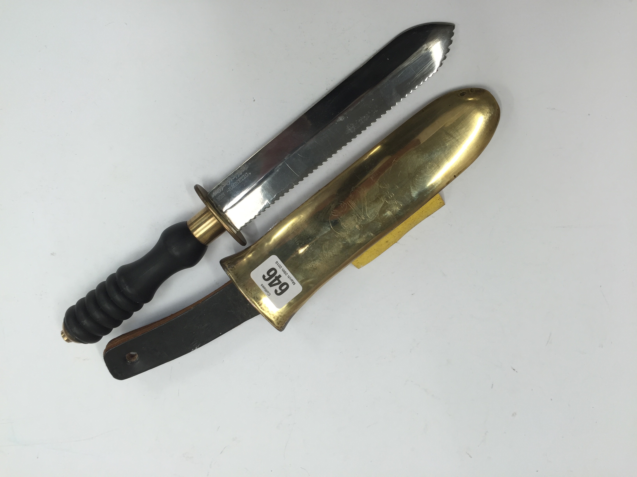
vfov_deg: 48.2
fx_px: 534
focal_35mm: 29
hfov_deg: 61.7
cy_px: 238
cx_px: 318
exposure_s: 1/50
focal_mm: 4.15
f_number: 2.2
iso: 32
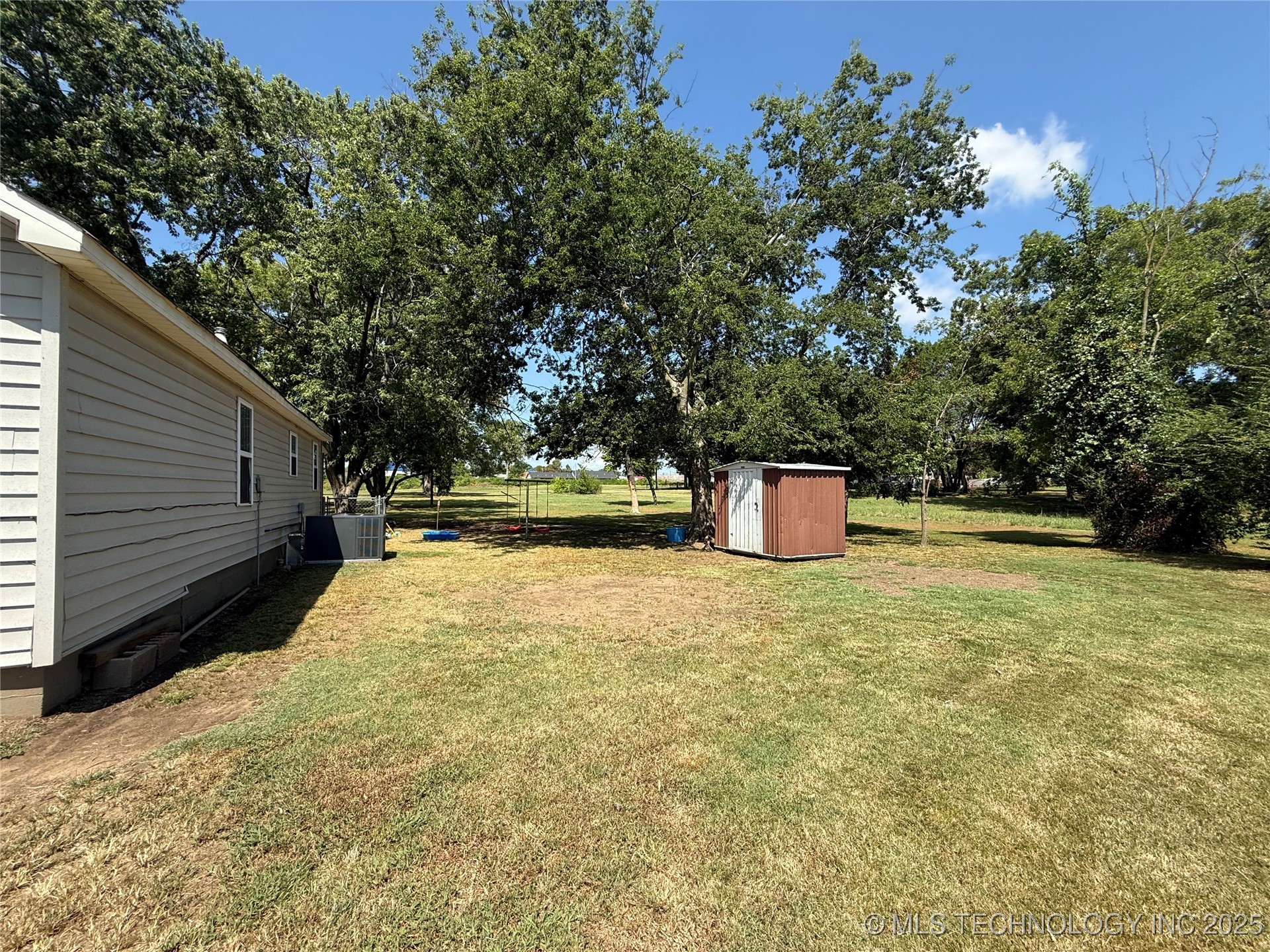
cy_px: 476
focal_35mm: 14
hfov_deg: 102.1
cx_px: 635
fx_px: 514
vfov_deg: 85.7
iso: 50
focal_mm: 2.22
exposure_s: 1/1211
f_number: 2.2
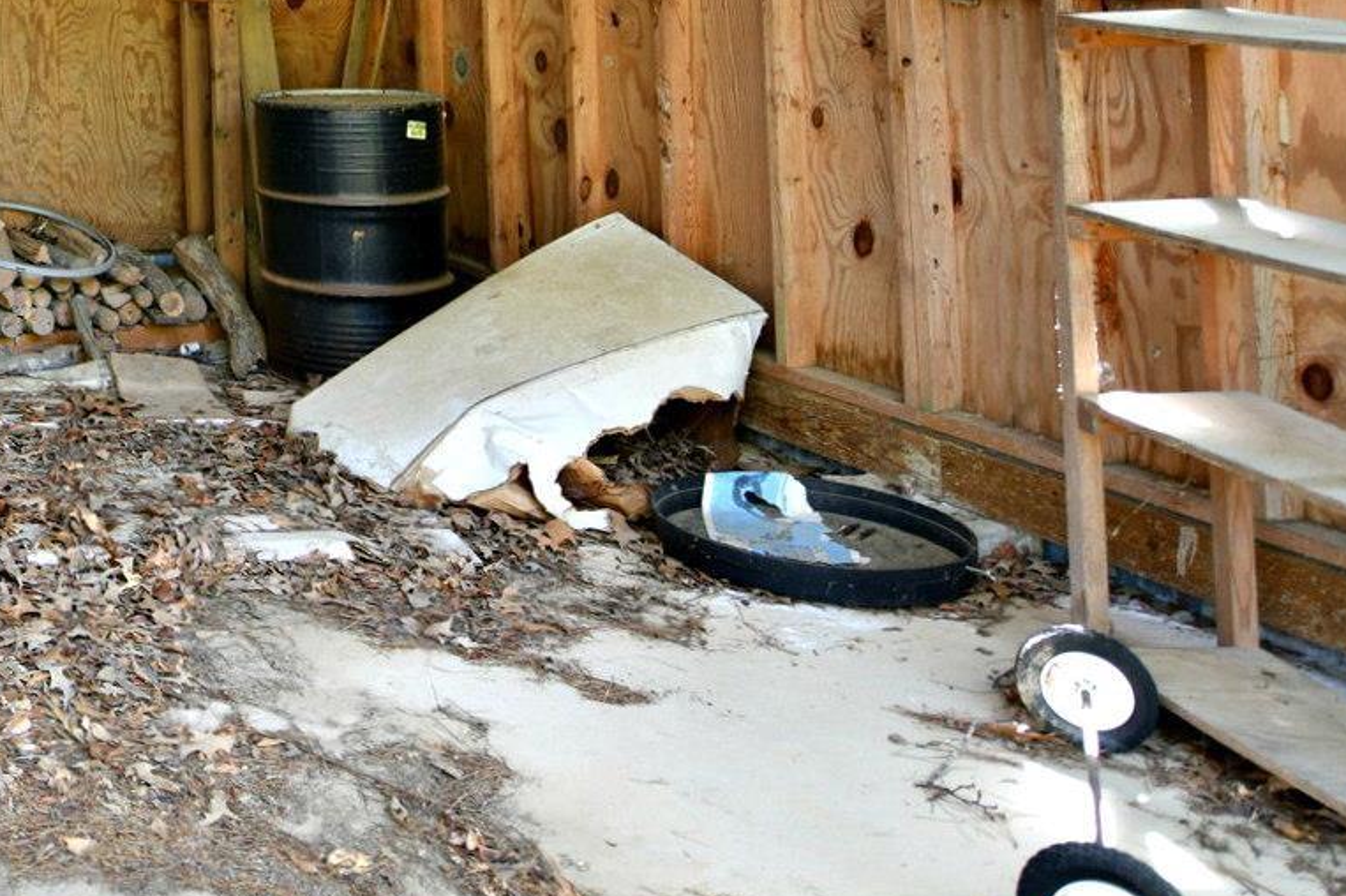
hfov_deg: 36.3
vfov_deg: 28.1
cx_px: -256
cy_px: -161
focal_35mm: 42
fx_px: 1570
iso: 160
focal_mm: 16
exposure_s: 1/30
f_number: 2.8
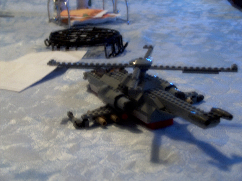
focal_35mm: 72
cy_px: 90
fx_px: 503
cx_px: 121
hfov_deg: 27.1
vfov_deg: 20.4
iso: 100
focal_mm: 14.73
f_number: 2.9
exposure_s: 1/1.02
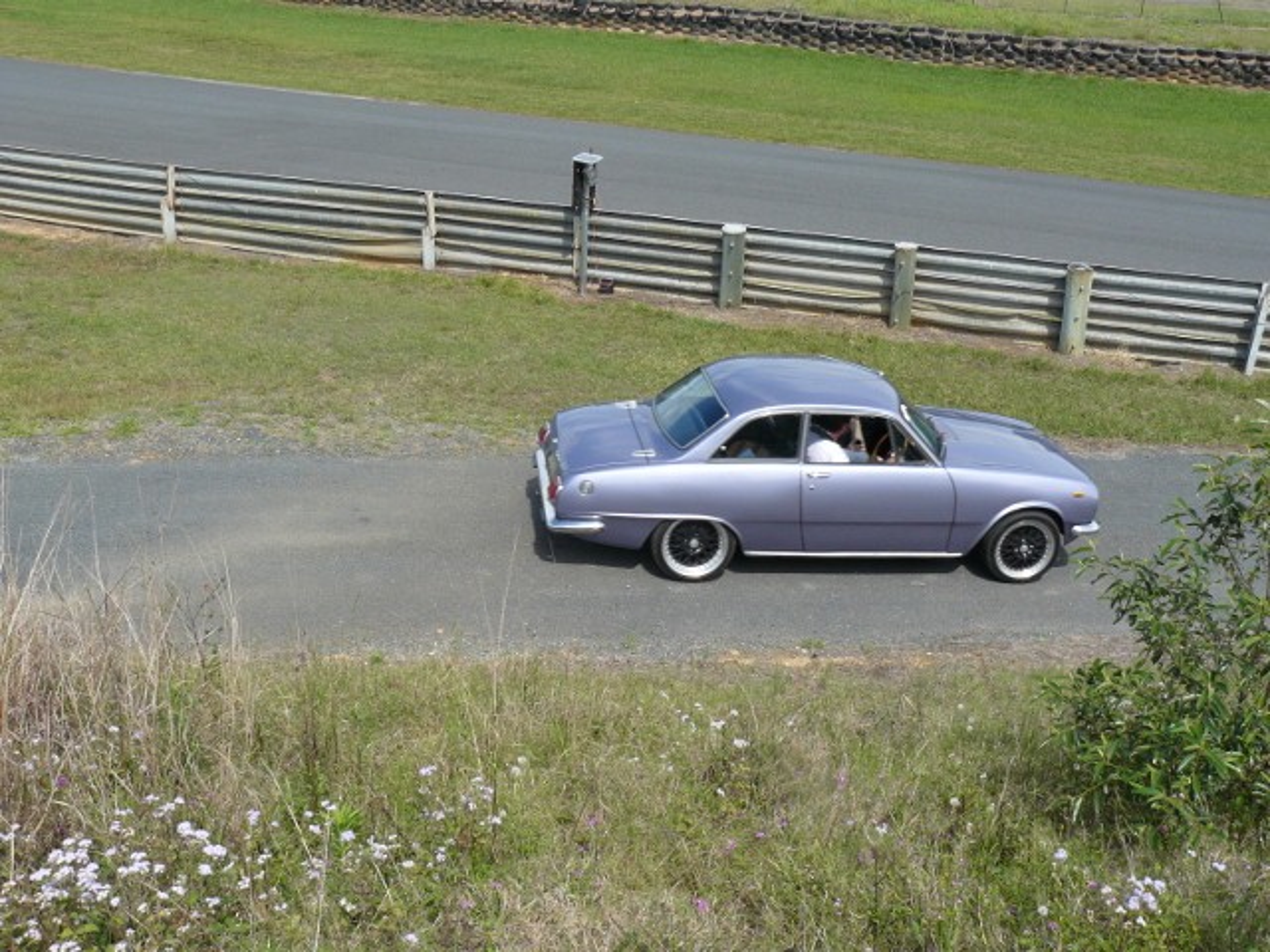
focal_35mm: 36
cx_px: 635
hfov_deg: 51.4
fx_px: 1321
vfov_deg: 39.7
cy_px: 476
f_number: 5.6
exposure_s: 1/250
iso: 100
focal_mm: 6
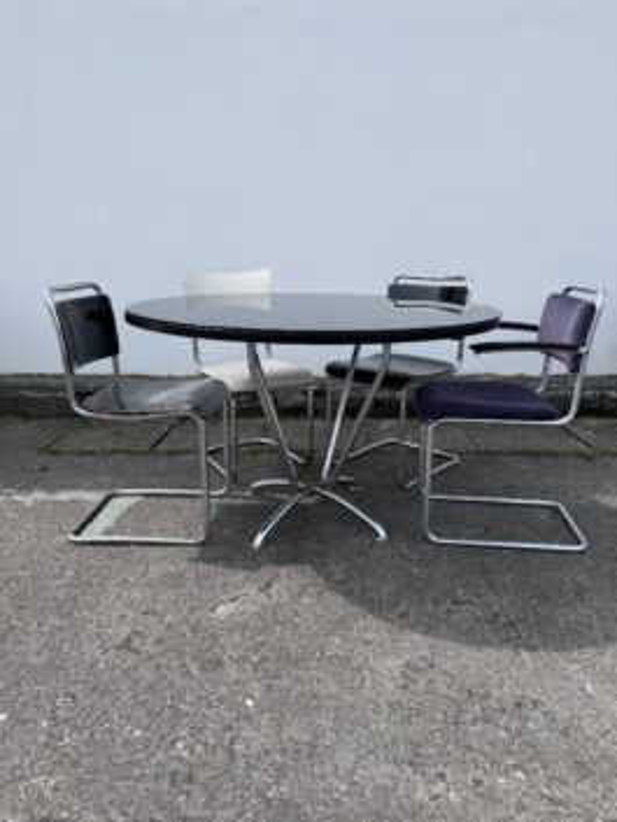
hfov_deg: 56.8
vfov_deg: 71.6
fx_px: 570
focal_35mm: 24
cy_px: 411
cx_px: 308
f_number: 1.78
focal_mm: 6.76
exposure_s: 1/3247
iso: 80
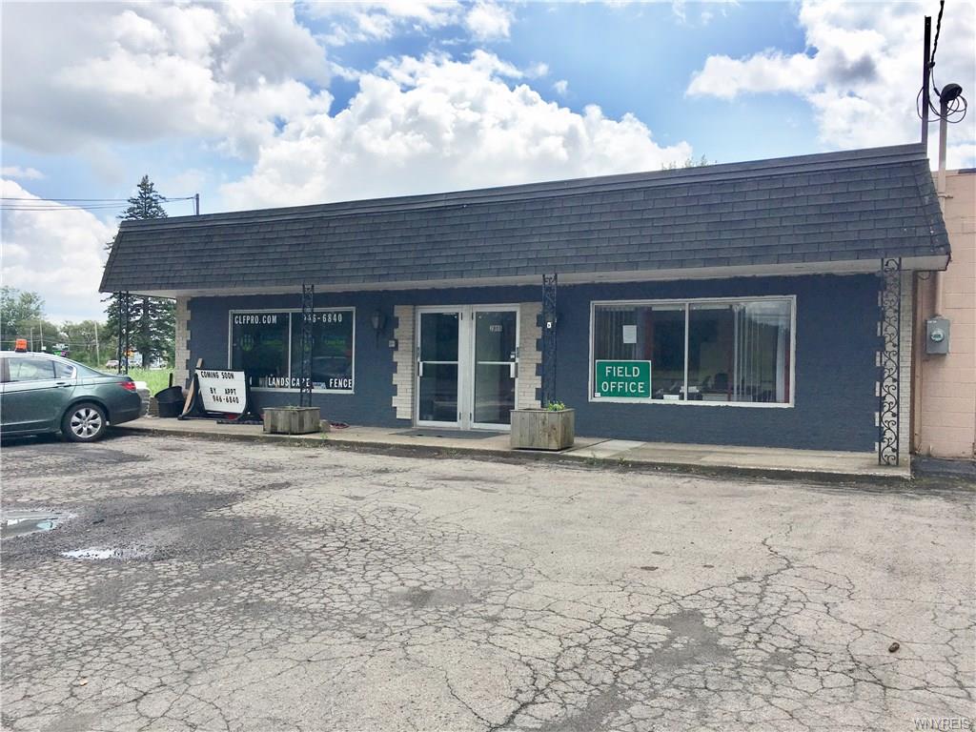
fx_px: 818
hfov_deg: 61.7
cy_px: 366
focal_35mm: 29
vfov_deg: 48.2
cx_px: 488
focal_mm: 4.15
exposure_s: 1/2331
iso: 25
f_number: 2.2
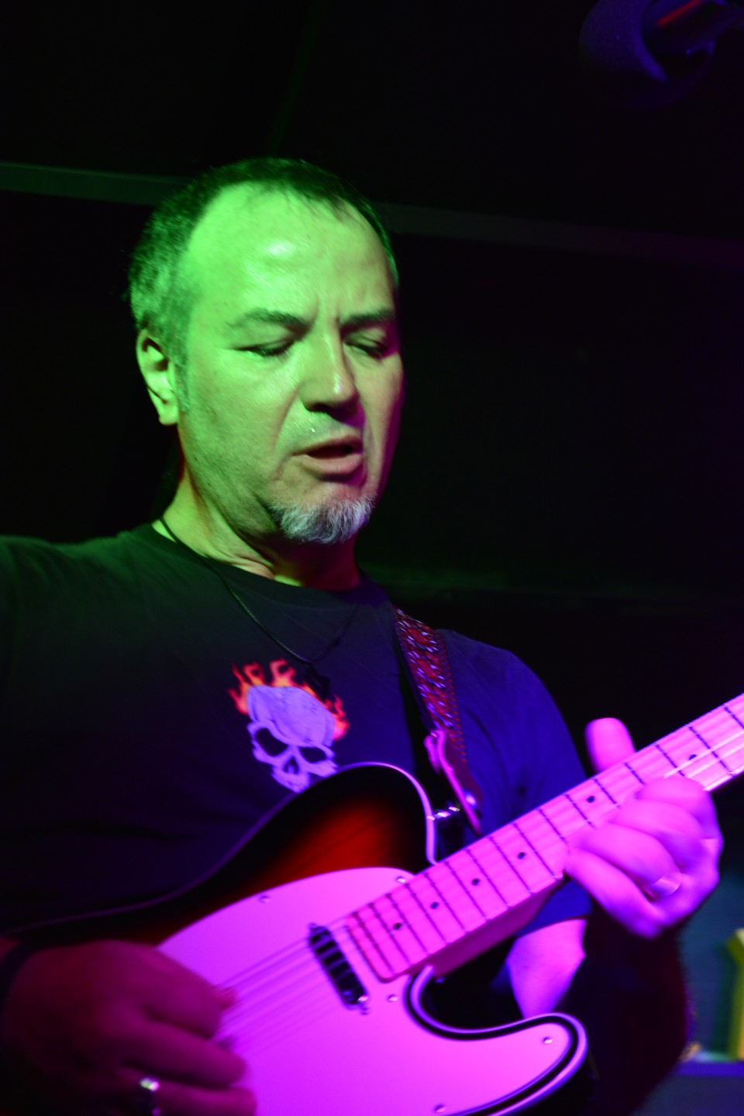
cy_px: 558
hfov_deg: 16.6
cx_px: 372
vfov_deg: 24.6
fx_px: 2557
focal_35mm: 82
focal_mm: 55
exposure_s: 1/20
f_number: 5.6
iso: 1000
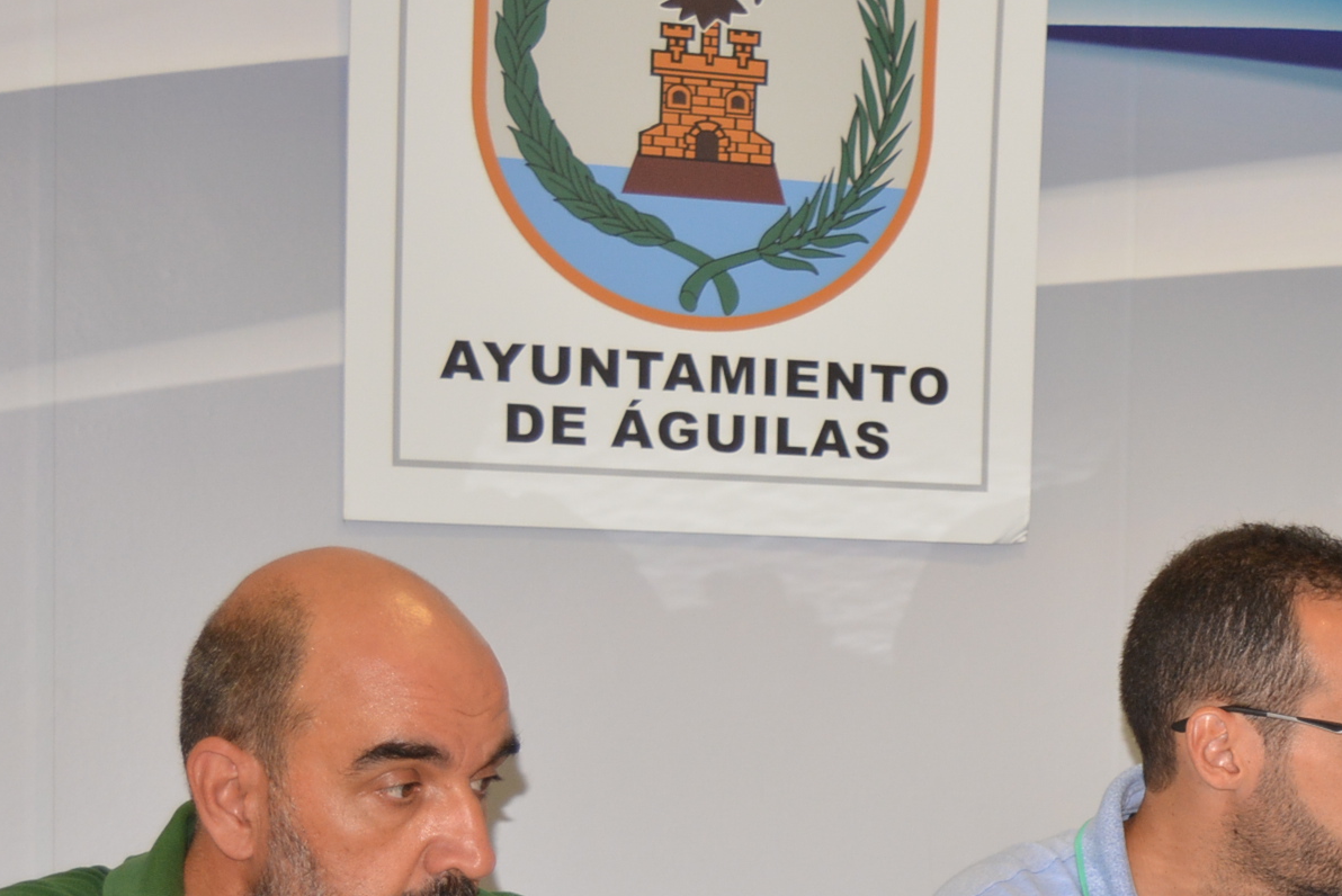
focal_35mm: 113
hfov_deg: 17.4
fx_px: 4214
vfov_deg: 11.9
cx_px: 1526
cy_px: 1040
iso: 400
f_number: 4.2
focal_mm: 30
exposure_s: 1/60
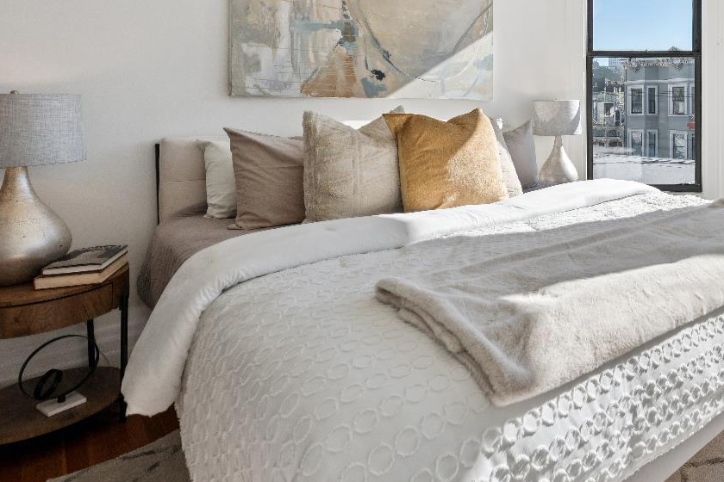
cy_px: 112
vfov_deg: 49.0
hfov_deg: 65.7
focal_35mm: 25
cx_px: 569
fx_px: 503
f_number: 8
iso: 110
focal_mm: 14
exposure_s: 1/250
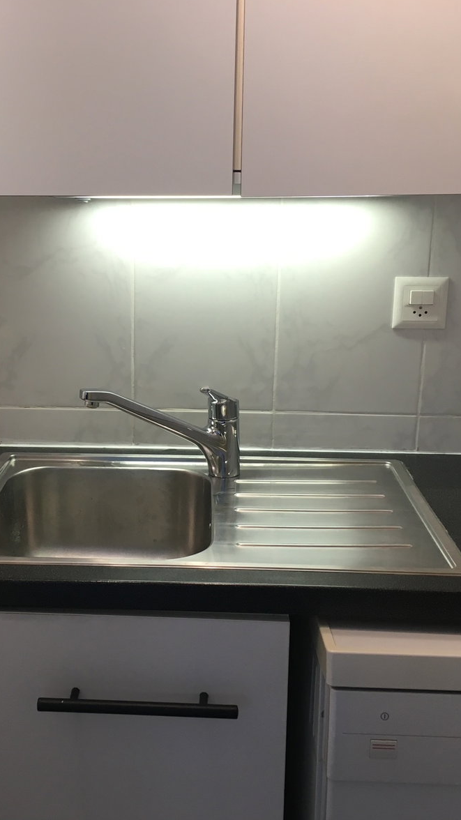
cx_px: 142
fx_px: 935
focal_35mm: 43
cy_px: 413
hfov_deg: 27.5
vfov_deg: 47.4
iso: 64
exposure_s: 1/33
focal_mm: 4.15
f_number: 2.2
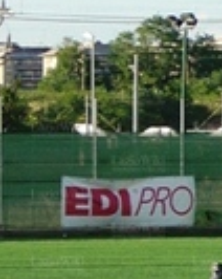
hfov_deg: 3.1
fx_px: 4108
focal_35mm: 499
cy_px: 197
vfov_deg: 3.9
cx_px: 421
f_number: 5.2
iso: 87
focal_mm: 18.6
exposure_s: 1/250
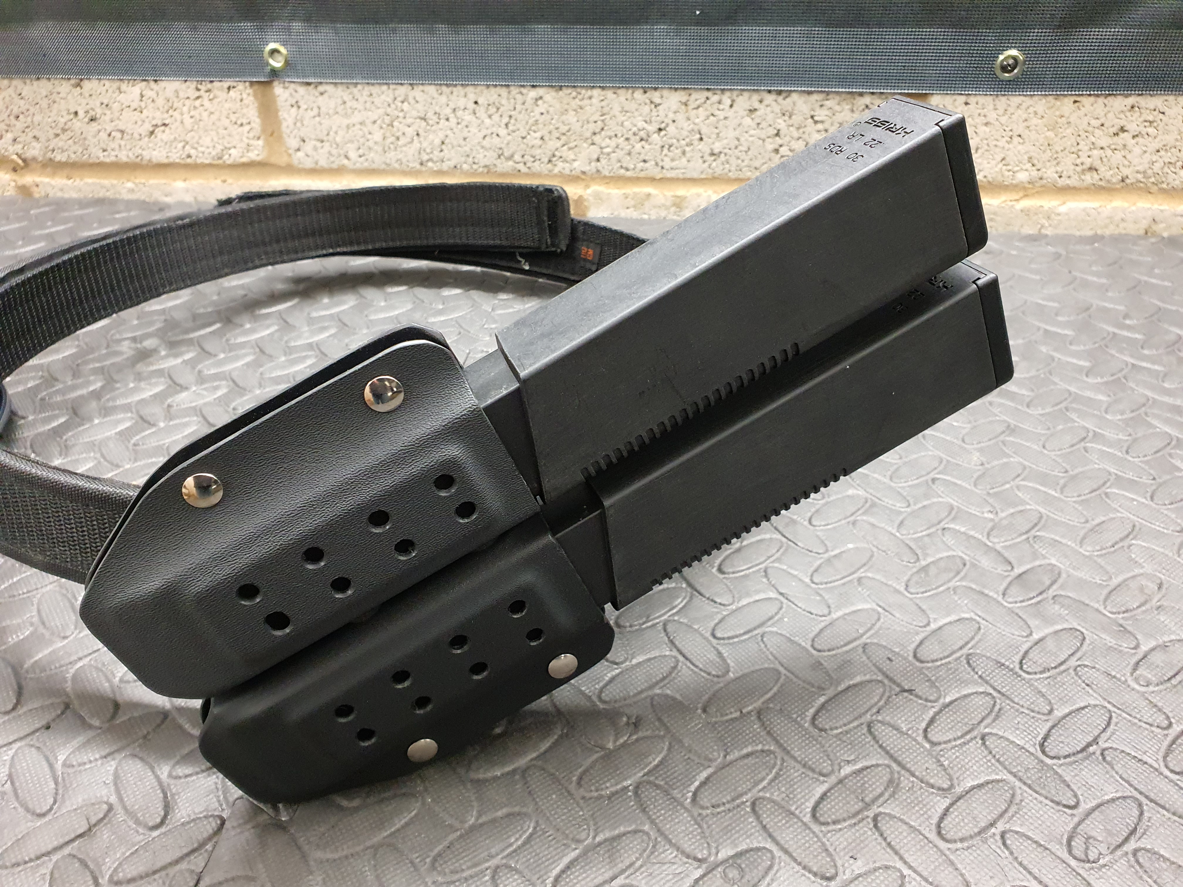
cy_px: 444
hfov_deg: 67.3
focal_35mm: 26
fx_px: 889
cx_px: 592
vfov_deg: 53.1
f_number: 2.4
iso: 640
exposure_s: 1/50
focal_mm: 4.3
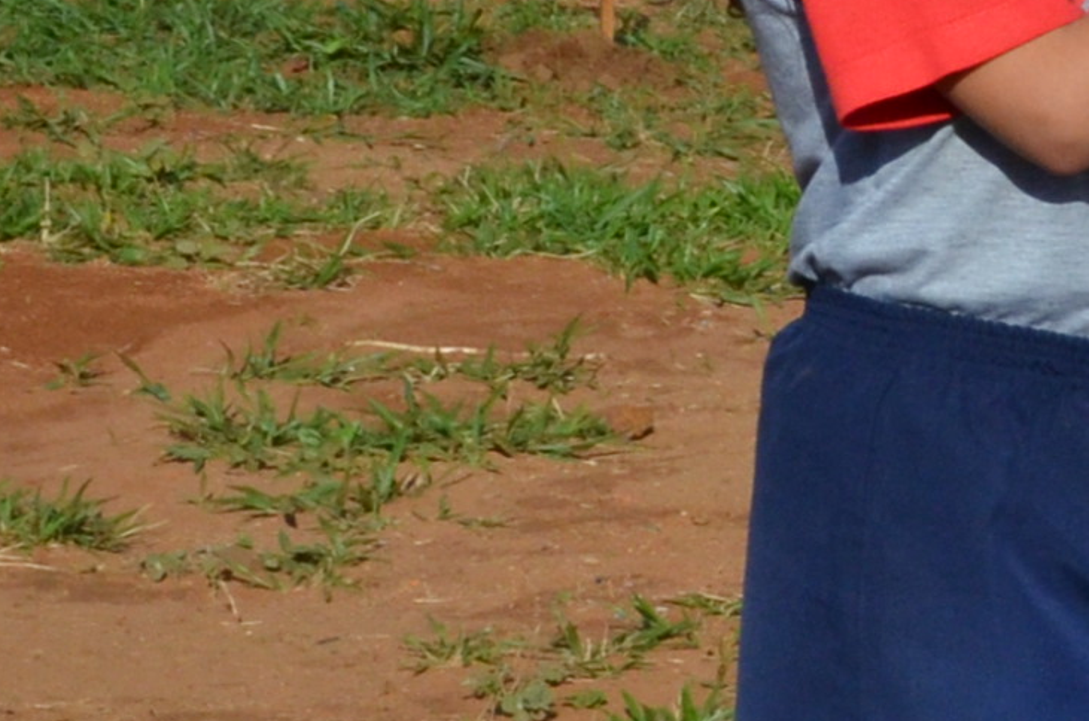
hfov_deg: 10.0
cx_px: 2245
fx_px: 5721
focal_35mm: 190
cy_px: 454
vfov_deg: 7.2
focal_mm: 25
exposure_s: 1/800
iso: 800
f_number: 14
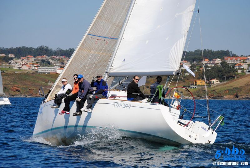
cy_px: 84
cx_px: 125
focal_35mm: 147
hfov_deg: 13.9
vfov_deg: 9.4
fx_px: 1023
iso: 100
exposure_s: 1/640
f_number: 6.3
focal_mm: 98
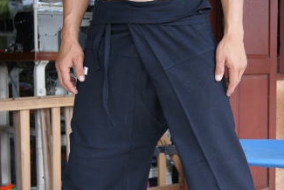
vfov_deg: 16.1
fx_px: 669
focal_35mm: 85
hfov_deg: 24.0
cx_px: 148
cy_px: 129
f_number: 5
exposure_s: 1/40
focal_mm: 35
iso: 400
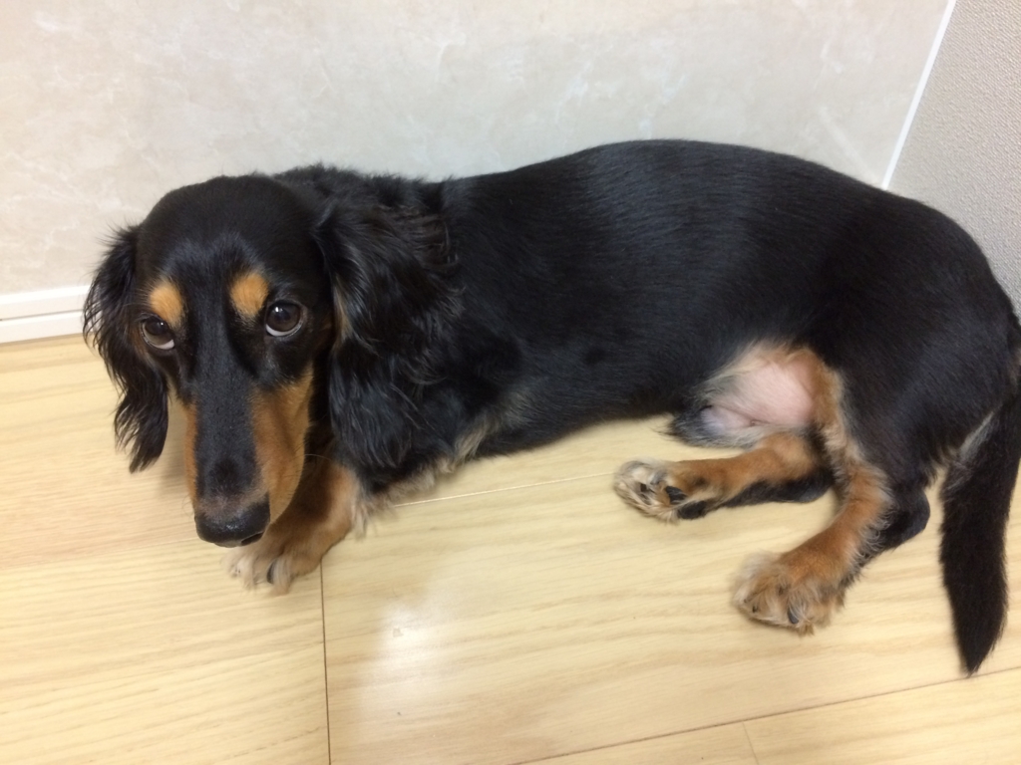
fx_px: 855
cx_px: 510
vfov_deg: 48.2
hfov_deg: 61.7
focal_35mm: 29
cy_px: 382
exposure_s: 1/30
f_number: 2.2
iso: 250
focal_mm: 4.15
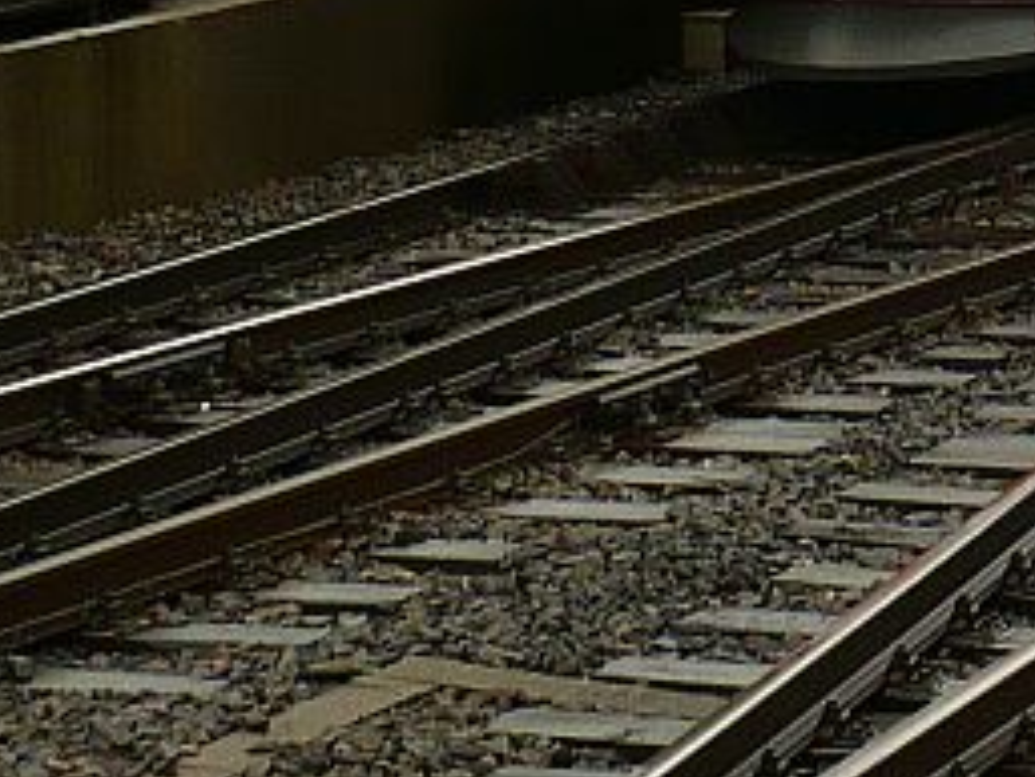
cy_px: -672
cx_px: 971
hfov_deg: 9.4
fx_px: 6282
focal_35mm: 210
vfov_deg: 6.9
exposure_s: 1/200
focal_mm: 7.5
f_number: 3.2
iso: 100
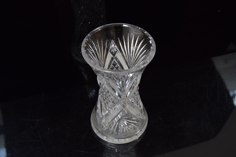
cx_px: 118
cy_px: 78
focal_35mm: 48
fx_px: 315
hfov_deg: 41.1
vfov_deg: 28.1
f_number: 5.6
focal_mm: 32
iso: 1600
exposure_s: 1/125
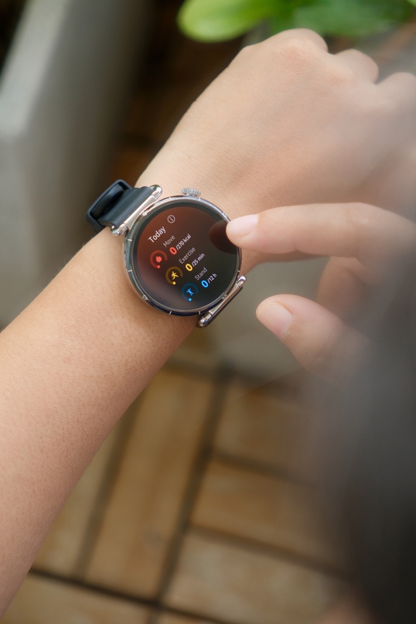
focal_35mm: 92
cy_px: 256
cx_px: 188
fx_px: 1595
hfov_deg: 14.9
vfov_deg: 22.1
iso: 250
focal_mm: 50
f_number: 3.2
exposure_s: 1/105
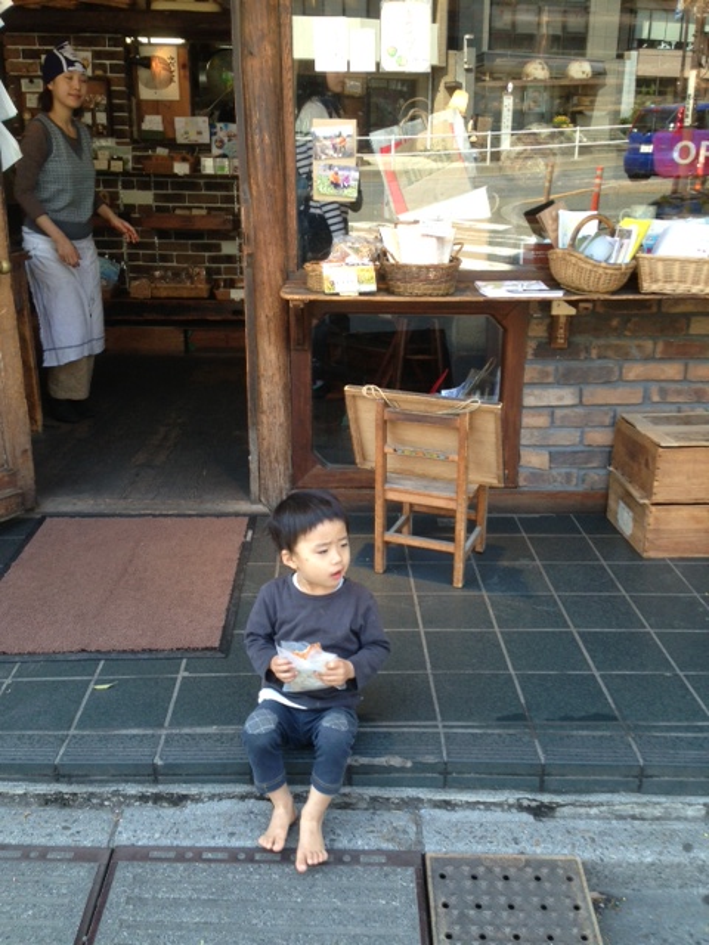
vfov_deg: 55.4
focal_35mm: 33
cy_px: 472
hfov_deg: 42.9
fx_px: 901
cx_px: 354
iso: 80
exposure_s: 1/120
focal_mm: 4.13
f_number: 2.4
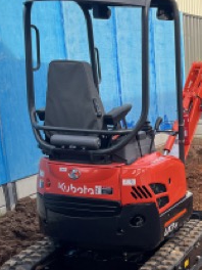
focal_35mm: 63
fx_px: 490
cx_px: 242
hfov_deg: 21.6
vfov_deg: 30.4
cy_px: 188
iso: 50
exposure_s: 1/668
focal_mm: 5.1
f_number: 1.6
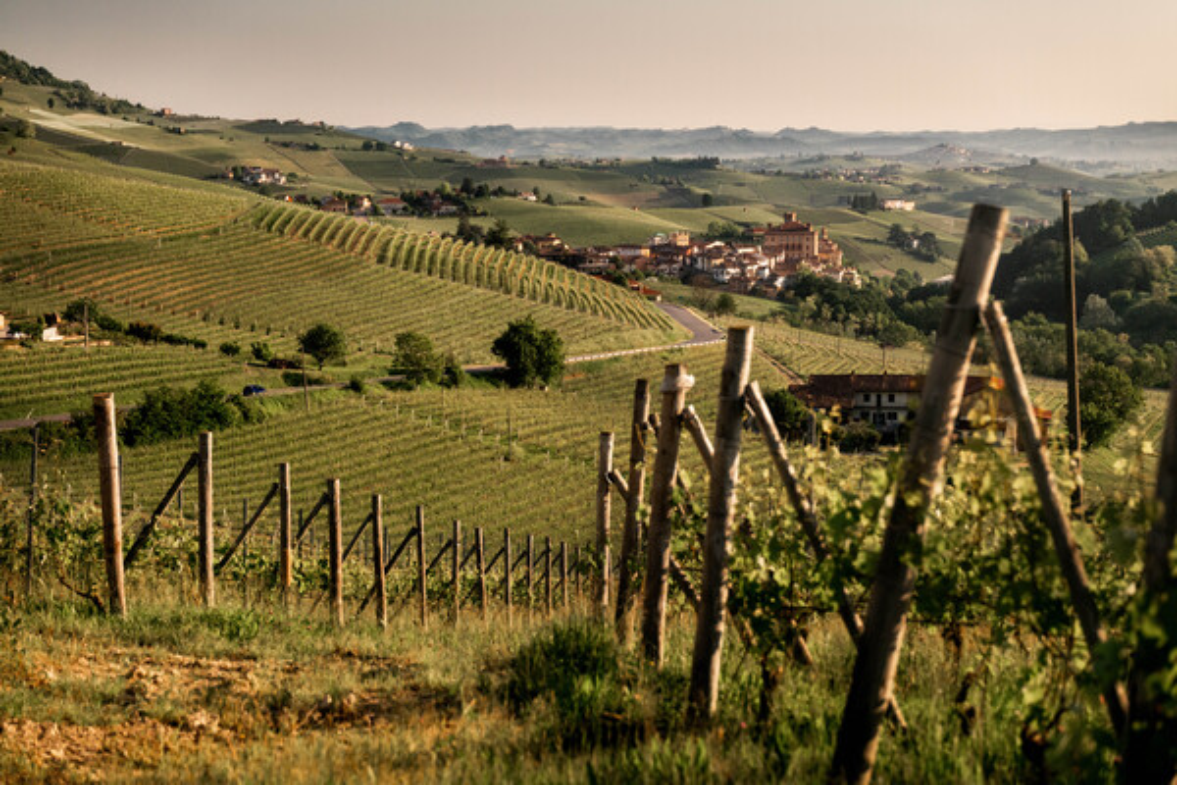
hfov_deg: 27.7
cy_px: 392
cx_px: 588
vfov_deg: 18.7
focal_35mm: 73
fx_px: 2387
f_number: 3.8
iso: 800
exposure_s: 1/4000
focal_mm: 73
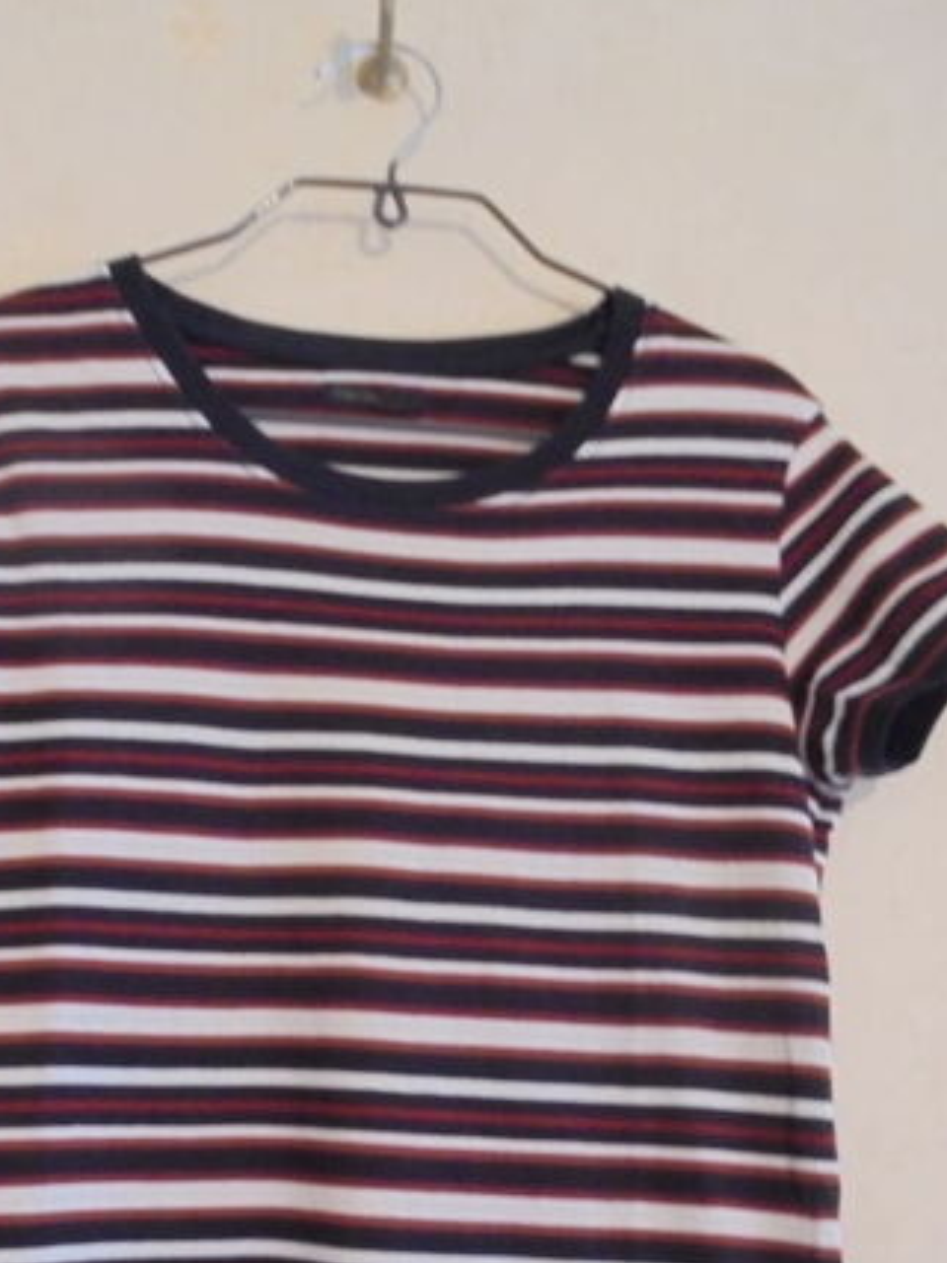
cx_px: 340
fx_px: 1423
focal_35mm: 39
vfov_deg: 46.7
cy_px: 890
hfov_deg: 36.5
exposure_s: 1/13
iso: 400
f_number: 3.5
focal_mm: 4.6
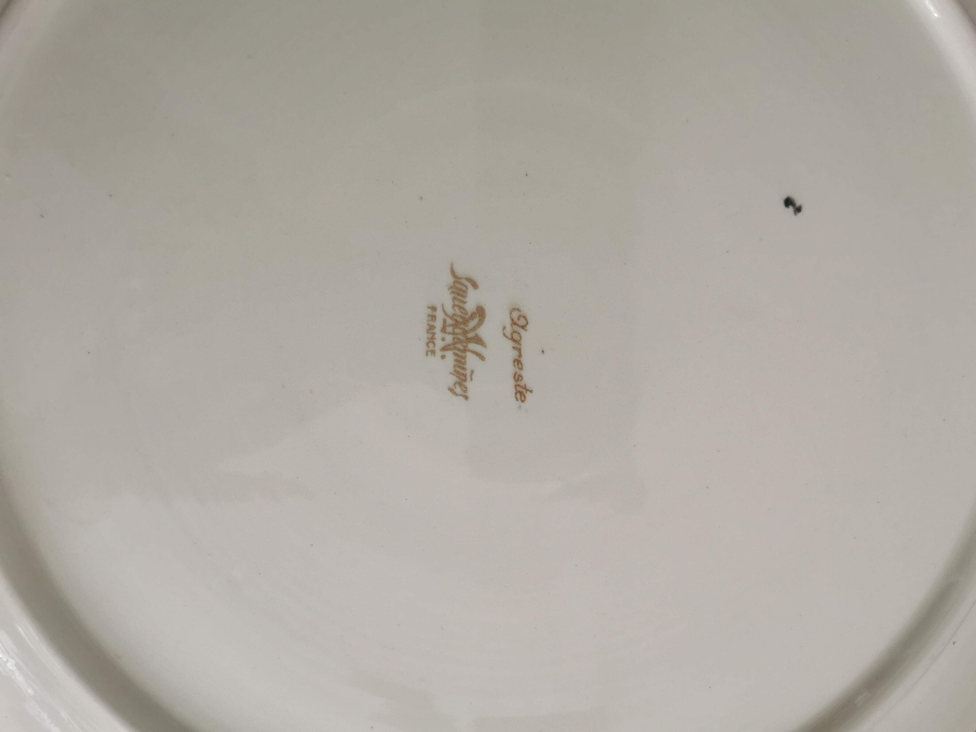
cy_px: 366
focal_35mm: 27
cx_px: 488
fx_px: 761
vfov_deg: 51.4
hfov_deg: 65.3
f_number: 1.8
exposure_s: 1/100
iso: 160
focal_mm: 5.58
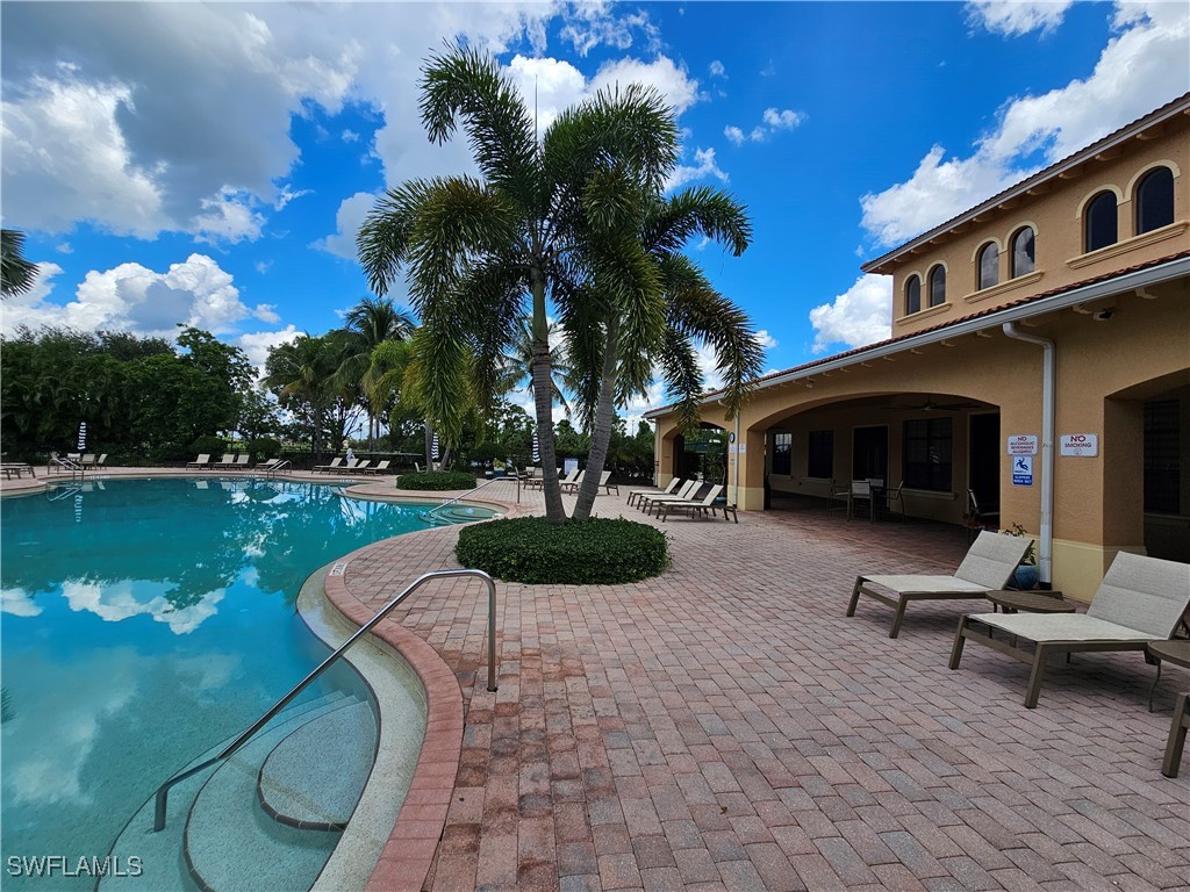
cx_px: 595
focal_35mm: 13
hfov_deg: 106.2
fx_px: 447
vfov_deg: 89.9
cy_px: 446
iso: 50
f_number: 2.2
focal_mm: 2.2
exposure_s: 1/2265
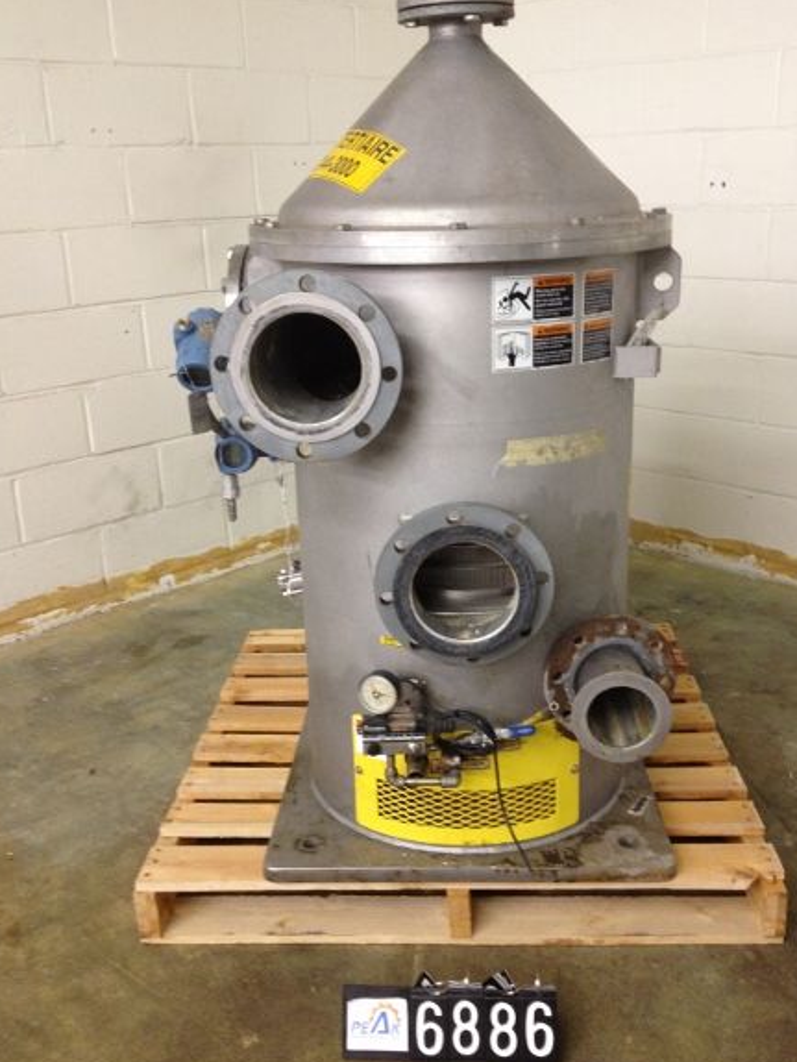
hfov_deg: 36.8
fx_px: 1196
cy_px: 525
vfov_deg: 47.8
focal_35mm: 39
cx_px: 427
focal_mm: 4.28
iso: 160
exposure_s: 1/20
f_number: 2.4
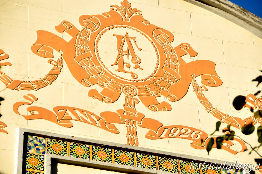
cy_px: 87
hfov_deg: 10.6
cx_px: 131
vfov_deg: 7.0
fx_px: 1417
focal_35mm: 195
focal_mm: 130
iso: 200
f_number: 7.1
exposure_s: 1/320
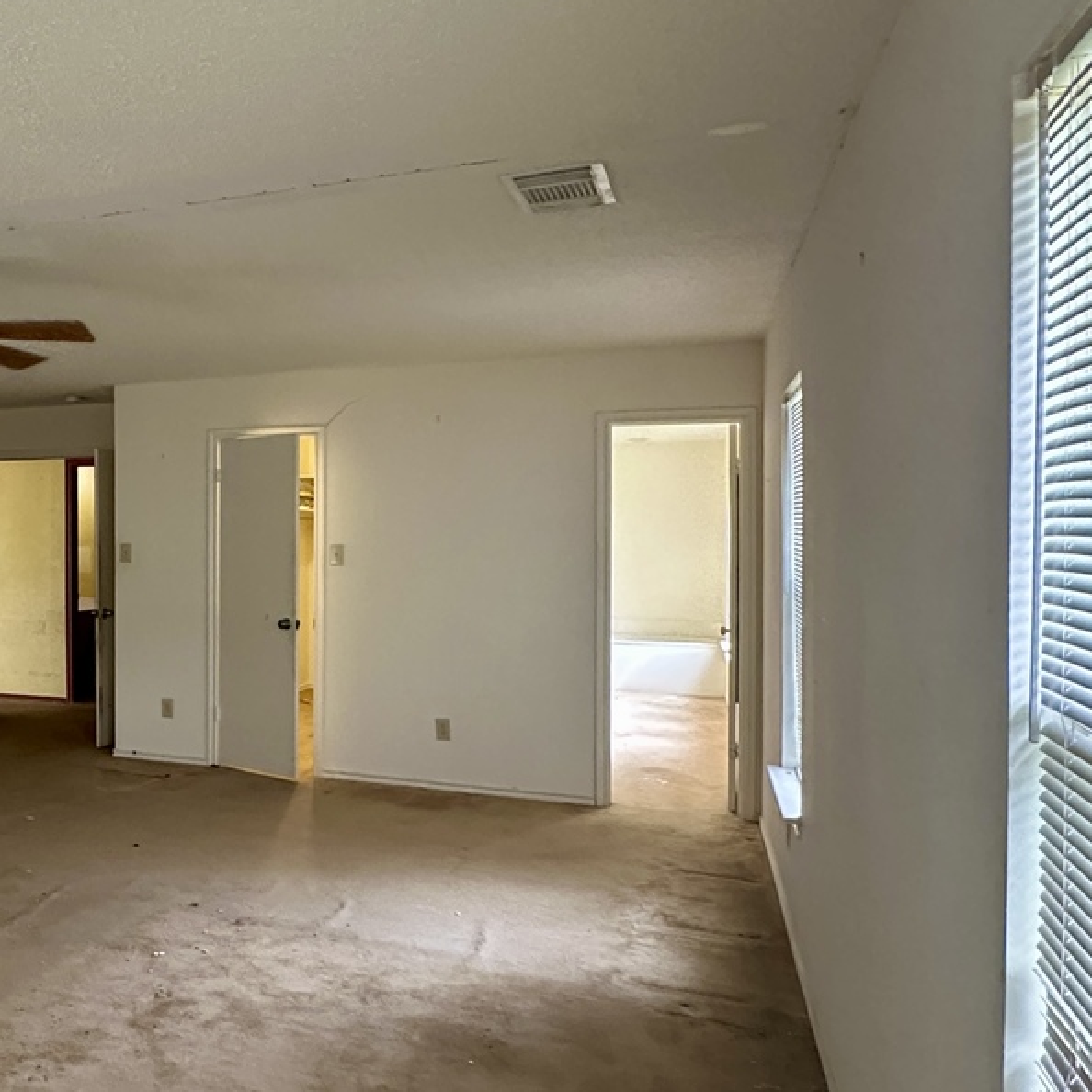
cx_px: 88
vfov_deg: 54.0
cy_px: 590
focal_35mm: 30
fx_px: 1071
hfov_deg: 47.9
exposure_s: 1/60
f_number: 2.2
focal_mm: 2.22
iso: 400
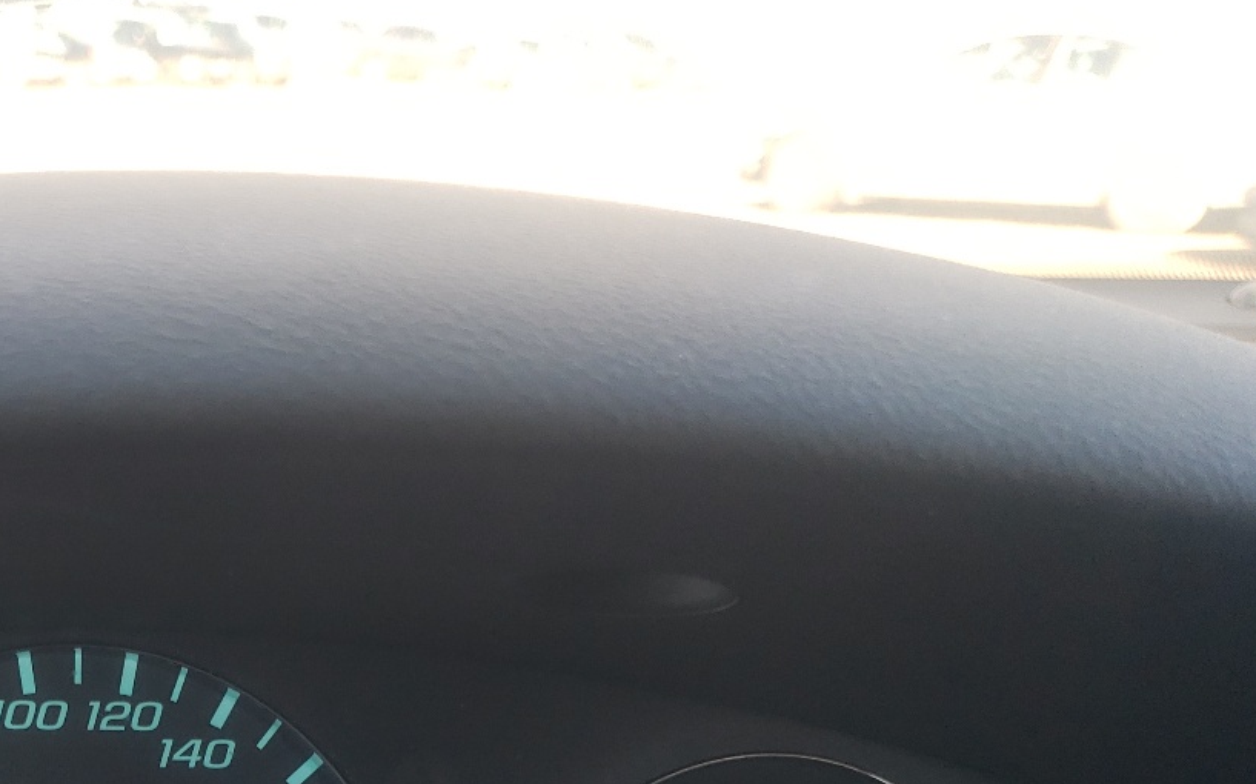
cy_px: 904
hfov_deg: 34.6
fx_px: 1848
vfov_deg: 22.4
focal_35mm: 54
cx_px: 46
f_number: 1.5
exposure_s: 1/147
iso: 50
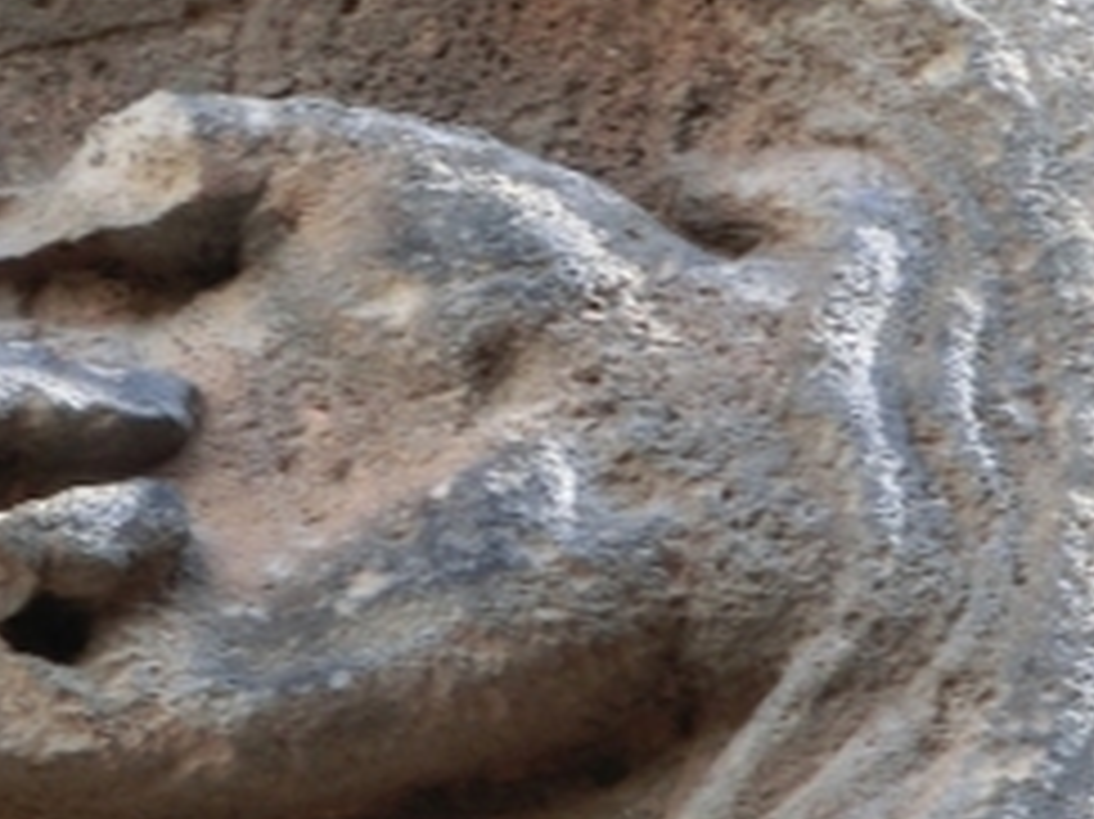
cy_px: 540
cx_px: 459
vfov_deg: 1.7
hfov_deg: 2.3
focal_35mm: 879
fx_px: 27766
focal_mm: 47.27
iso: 100
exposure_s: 1/80
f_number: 5.8
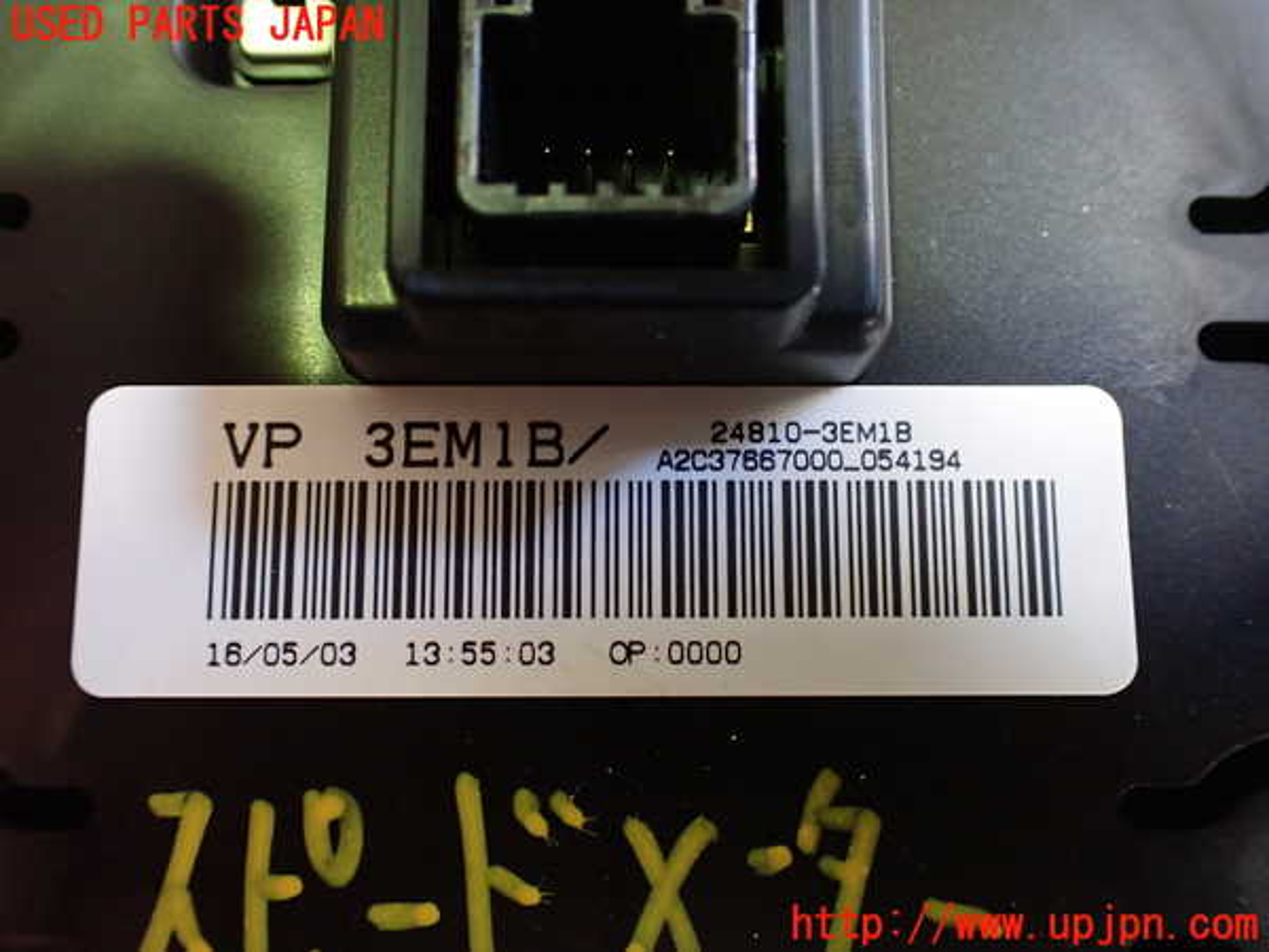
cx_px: 634
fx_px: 1100
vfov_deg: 46.8
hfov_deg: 60.0
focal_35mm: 30
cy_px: 476
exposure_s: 1/50
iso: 800
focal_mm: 5.4
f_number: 2.3
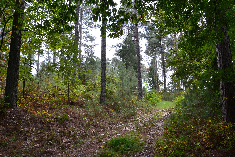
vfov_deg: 46.4
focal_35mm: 28
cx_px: 119
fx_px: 183
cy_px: 79
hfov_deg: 65.5
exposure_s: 1/100
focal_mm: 18
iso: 400
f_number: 9
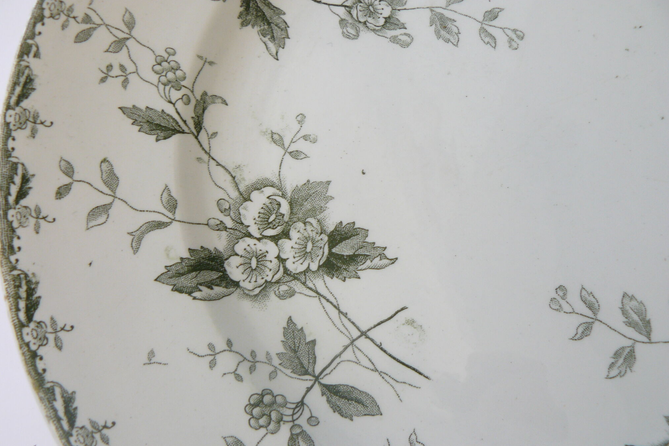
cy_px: 245
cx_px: 334
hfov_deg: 50.7
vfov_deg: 35.0
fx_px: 706
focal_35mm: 38
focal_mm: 6
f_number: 2.8
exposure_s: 1/30
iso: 100
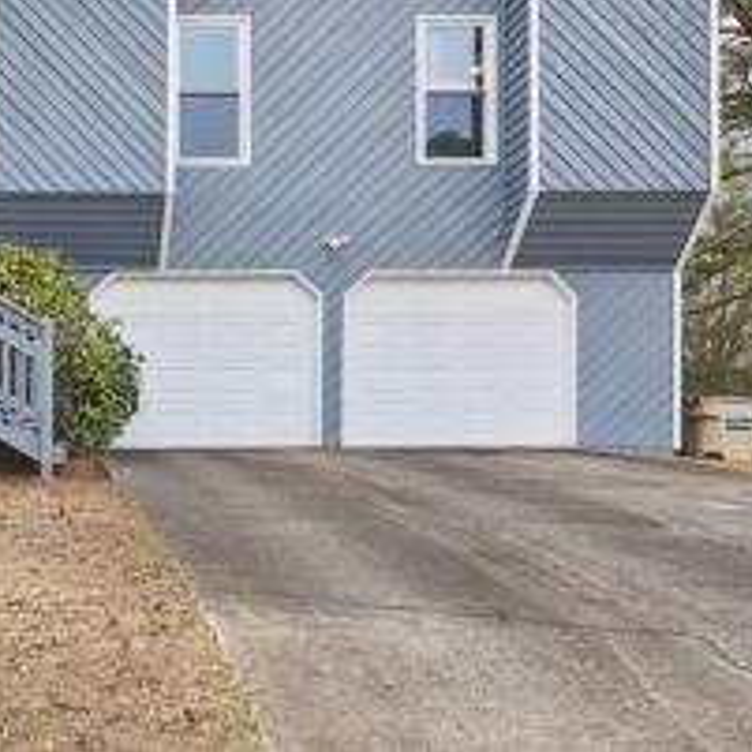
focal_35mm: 42
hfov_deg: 36.5
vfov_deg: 39.0
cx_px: 21
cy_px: 195
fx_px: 1032
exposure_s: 1/50
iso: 100
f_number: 8
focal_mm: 22
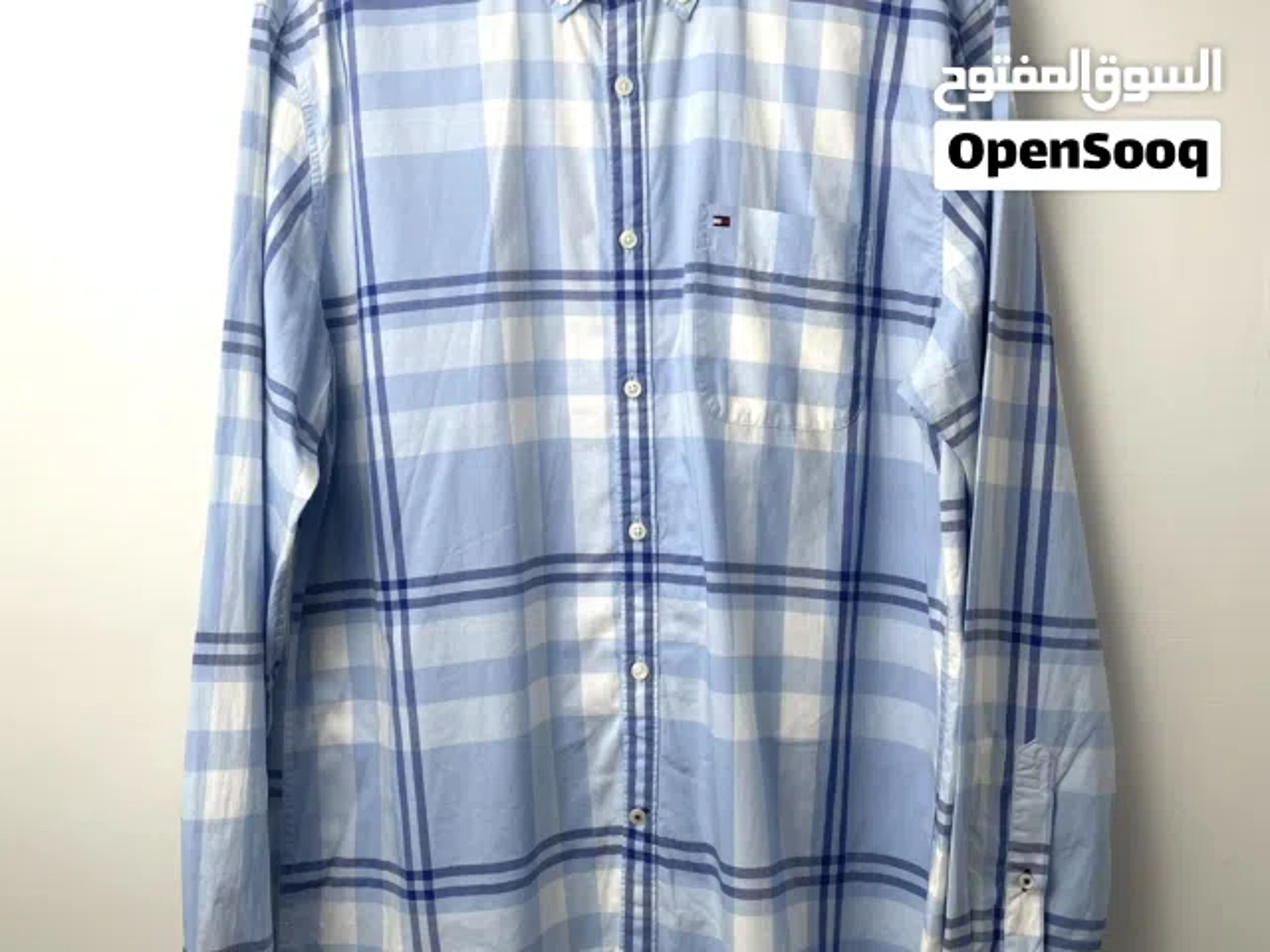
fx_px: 954
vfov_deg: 53.1
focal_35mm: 26
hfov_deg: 67.3
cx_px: 635
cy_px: 476
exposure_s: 1/100
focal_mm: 4.2
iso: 40
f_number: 1.6
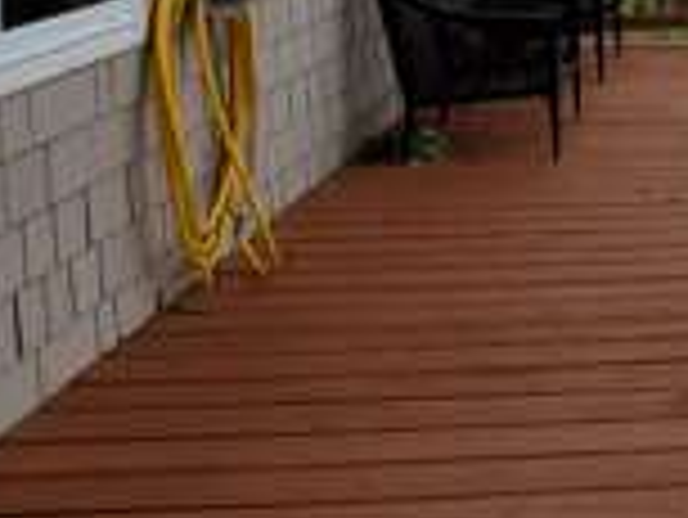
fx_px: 1154
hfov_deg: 27.4
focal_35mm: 58
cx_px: 911
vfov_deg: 22.1
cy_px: -194
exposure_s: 1/708
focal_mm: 1.8
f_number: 2.2
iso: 50
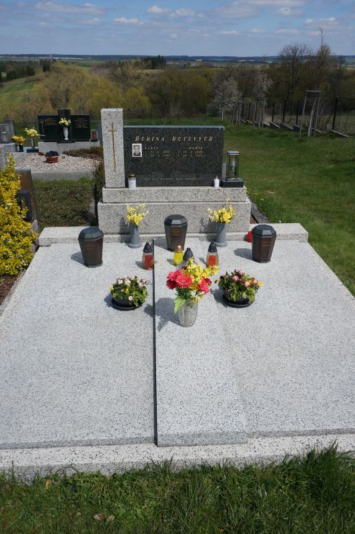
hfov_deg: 43.5
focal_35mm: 30
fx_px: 444
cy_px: 267
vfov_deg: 62.0
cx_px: 178
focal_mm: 20
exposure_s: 1/1250
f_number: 9
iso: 400
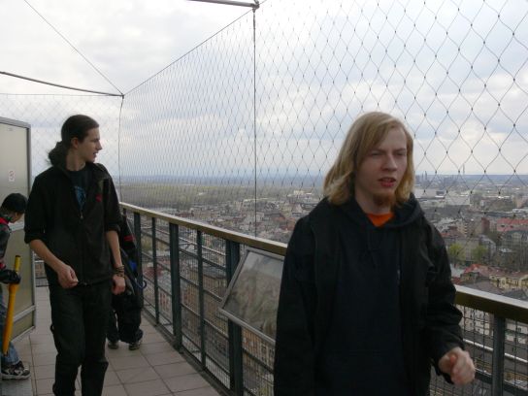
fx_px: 534
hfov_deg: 52.6
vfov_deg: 40.7
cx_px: 264
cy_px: 198
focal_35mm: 35
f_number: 6.3
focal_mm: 7.4
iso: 100
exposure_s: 1/500
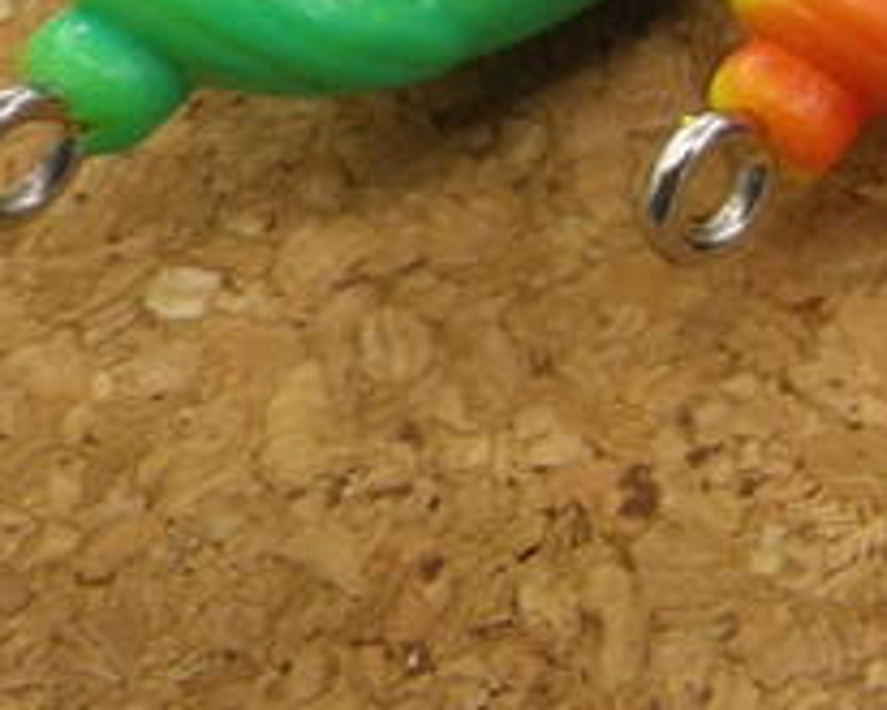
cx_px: 1339
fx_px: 2705
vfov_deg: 14.3
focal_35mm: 103
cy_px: -219
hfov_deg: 16.8
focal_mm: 6.1
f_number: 3.8
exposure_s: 1/50
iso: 250
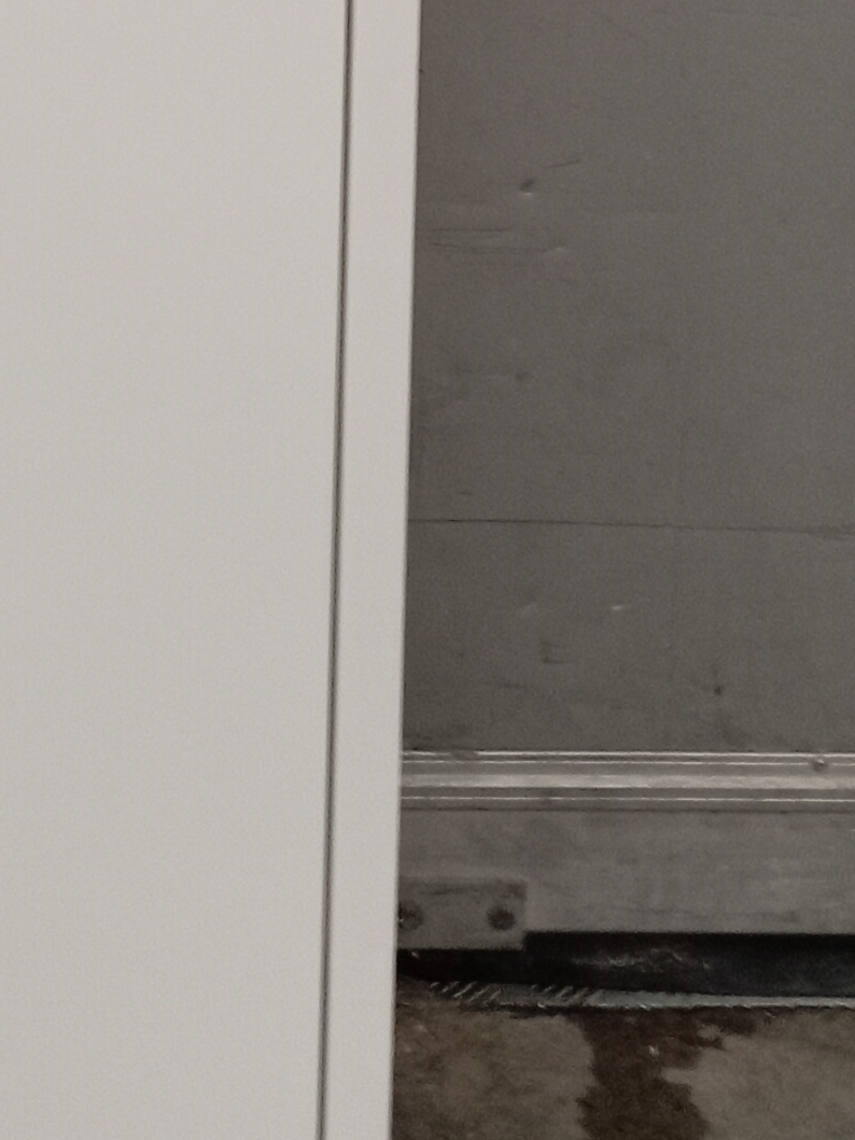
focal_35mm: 104
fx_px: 3426
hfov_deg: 13.4
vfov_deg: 16.7
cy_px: -712
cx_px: -414
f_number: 1.8
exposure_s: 1/25
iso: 638
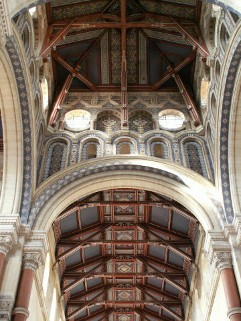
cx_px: 120
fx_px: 436
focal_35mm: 47
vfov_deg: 40.4
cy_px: 160
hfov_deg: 30.9
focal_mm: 7.8
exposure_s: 1/5
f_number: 3.2
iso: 160
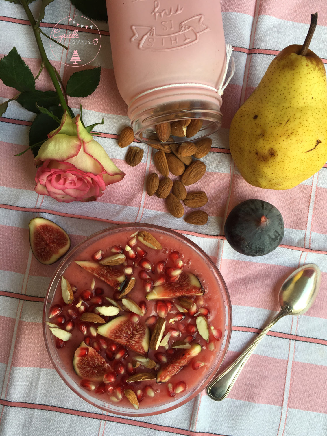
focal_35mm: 30
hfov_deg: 46.8
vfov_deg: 60.0
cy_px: 224
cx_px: 169
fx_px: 378
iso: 25
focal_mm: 4.15
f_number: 2.2
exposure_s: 1/221
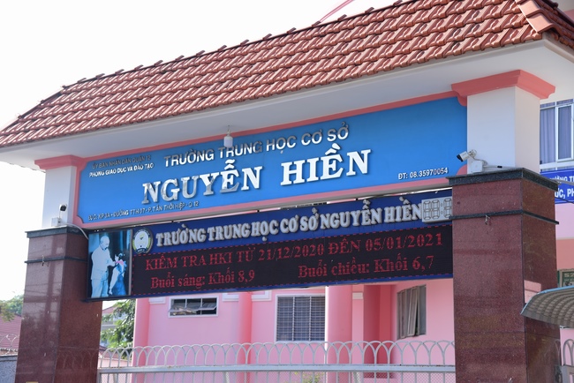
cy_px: 192
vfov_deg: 20.6
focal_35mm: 66
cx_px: 287
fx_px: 1053
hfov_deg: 30.5
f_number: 6.3
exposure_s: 1/160
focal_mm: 66
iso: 125
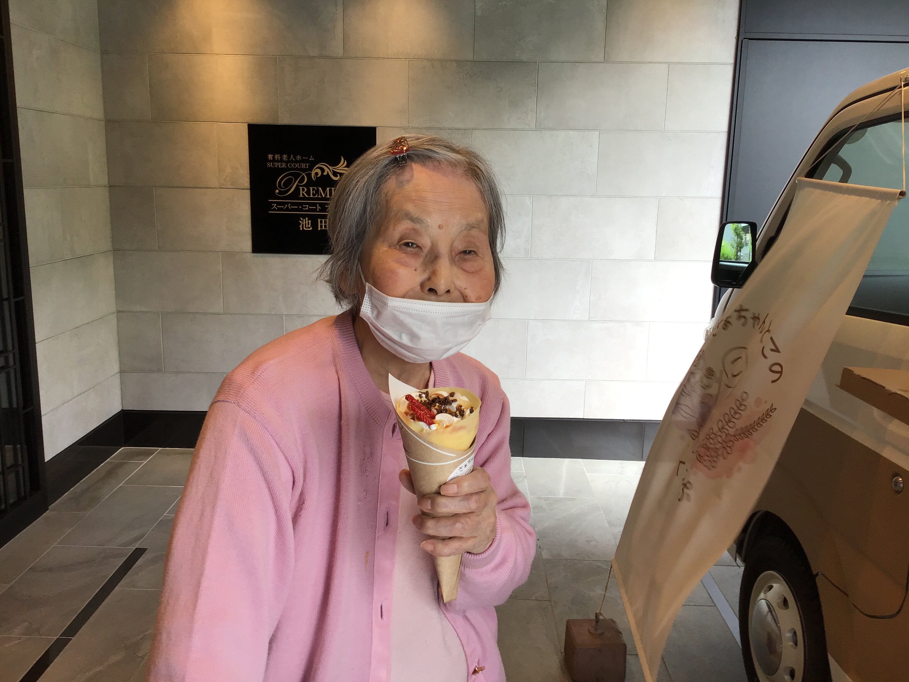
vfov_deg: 45.4
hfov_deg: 58.4
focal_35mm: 31
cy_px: 341
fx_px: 814
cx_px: 454
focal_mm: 3.3
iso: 25
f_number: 2.4
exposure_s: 1/60
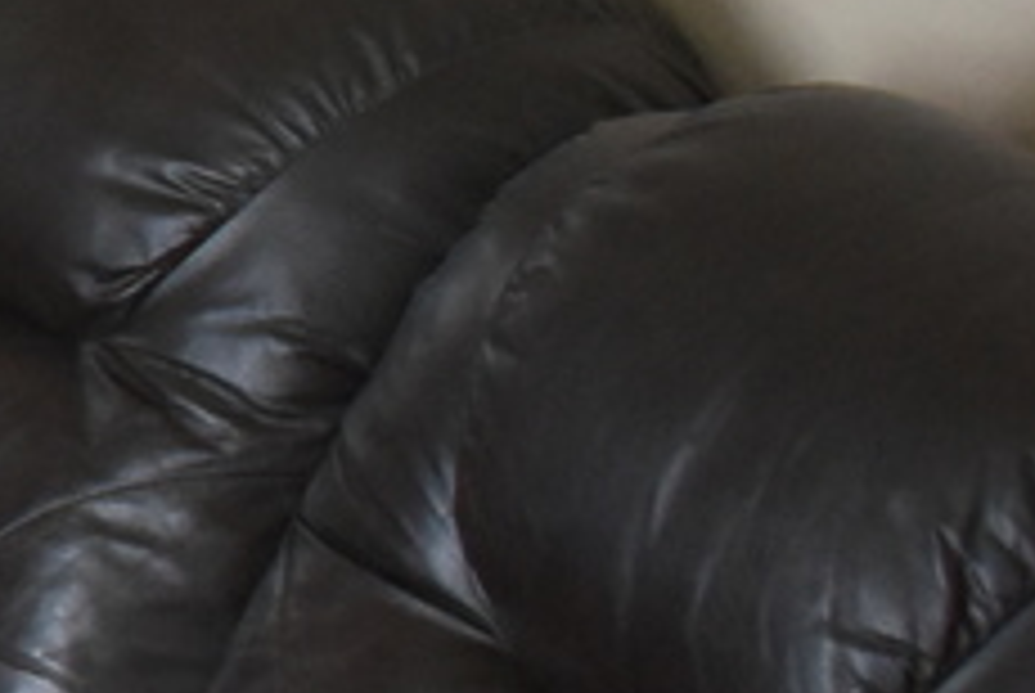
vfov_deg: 6.2
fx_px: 6377
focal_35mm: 222
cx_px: -2308
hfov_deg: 7.8
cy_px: 63
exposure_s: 1/125
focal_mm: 21
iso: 1250
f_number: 3.8
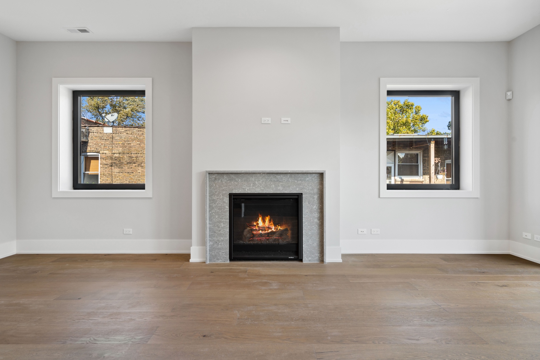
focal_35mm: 17
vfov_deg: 70.4
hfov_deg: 93.3
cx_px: 270
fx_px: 255
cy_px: 180
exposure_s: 1/20
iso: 320
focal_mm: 17
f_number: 8
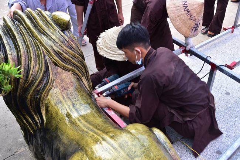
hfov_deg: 50.7
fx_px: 253
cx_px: 120
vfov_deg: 35.0
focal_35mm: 38
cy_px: 80
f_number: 5.6
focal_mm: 38
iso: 200
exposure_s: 1/100
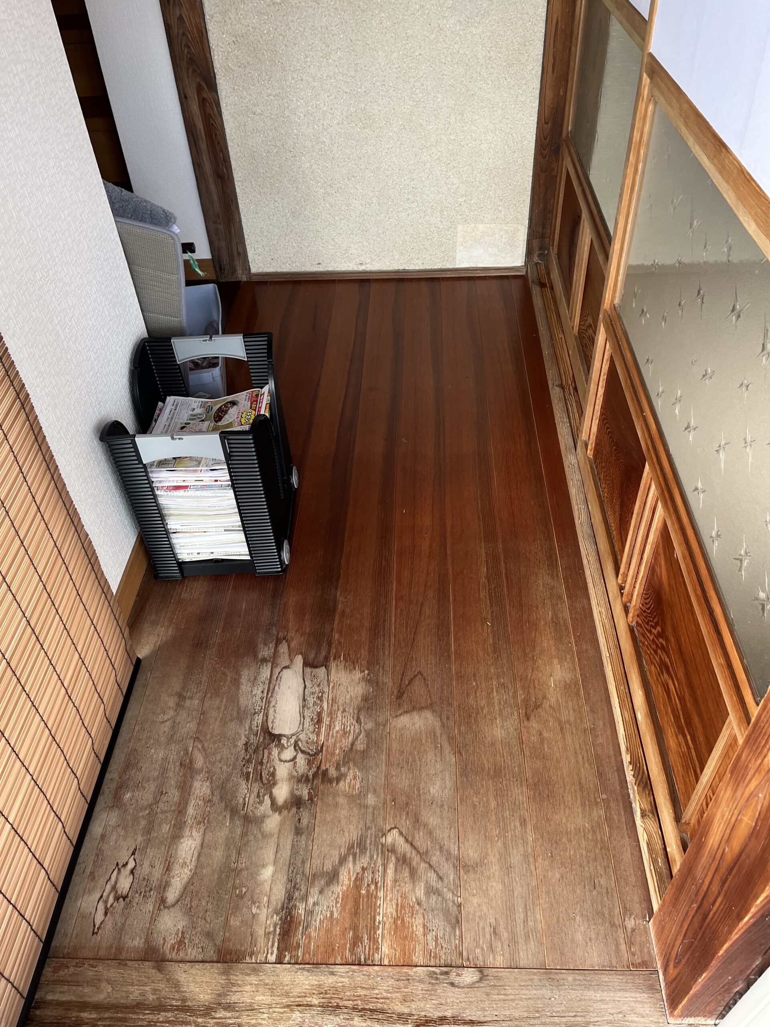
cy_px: 514
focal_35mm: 26
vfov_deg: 67.3
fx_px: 771
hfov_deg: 53.1
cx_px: 385
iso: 80
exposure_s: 1/122
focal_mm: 5.1
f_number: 1.6
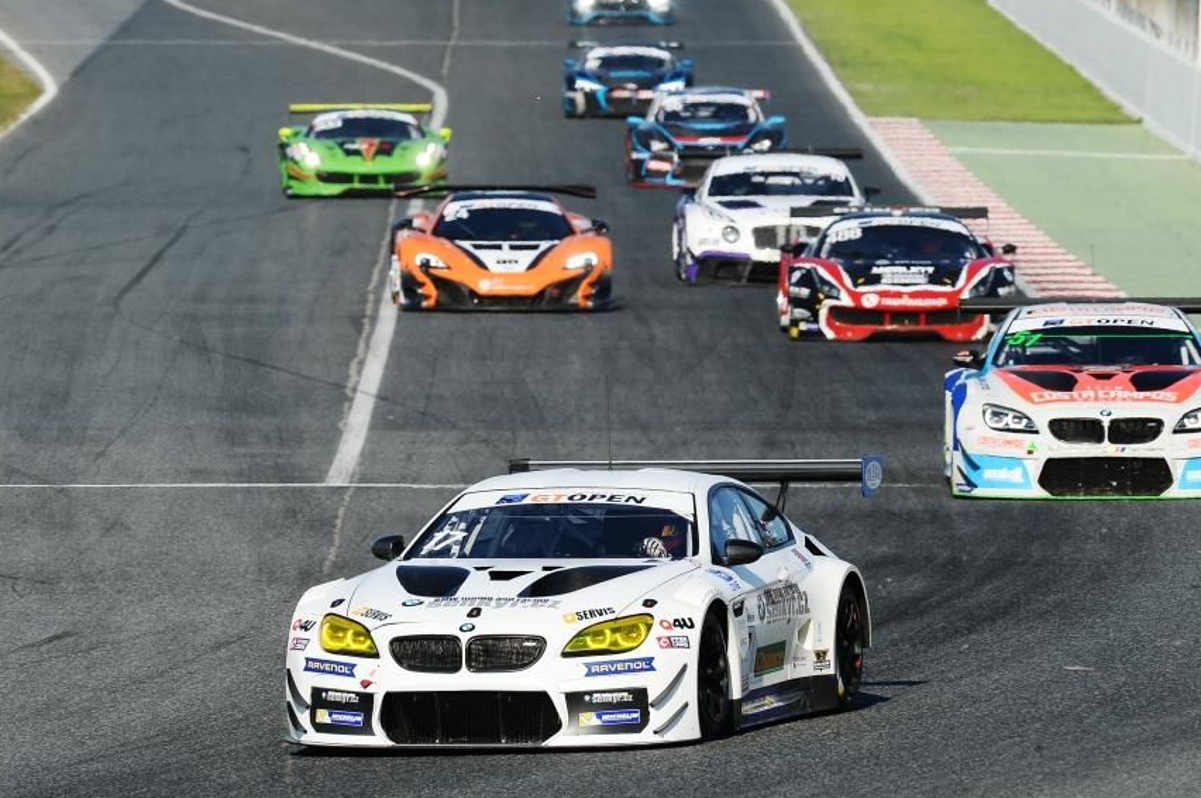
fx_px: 20027
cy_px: 379
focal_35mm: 601
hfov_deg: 3.4
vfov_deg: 2.3
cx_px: 574
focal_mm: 500
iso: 400
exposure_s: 1/800
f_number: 9
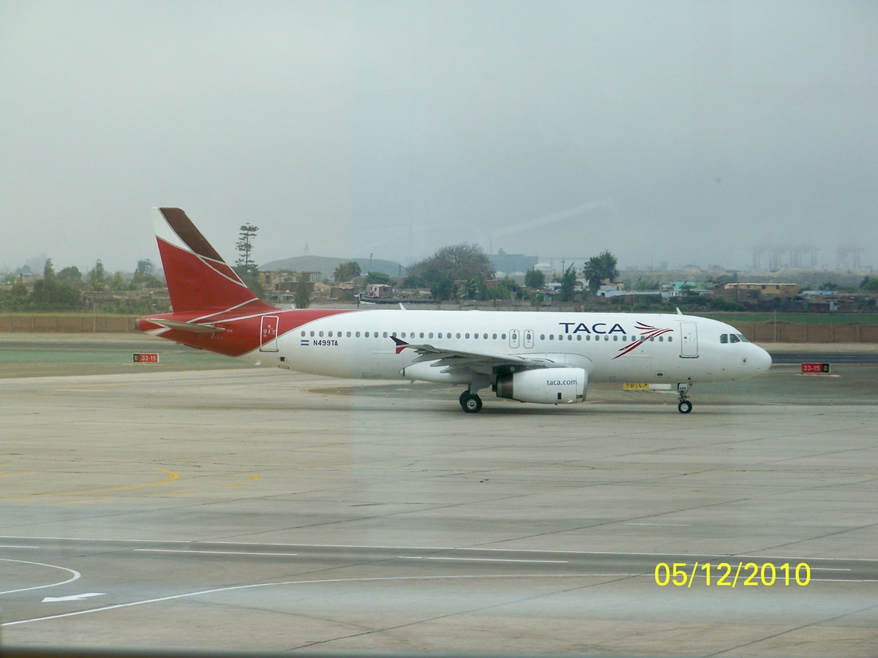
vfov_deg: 9.6
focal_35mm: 155
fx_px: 3931
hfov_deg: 12.7
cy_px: 329
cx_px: 439
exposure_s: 1/1000
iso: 80
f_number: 3.6
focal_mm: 24
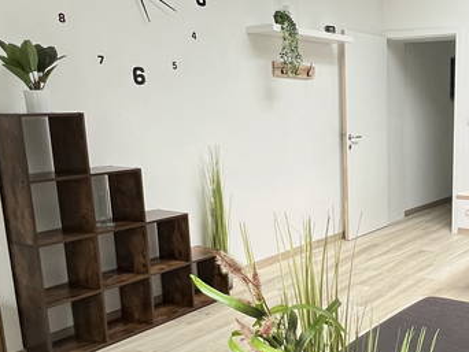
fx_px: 407
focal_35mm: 30
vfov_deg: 46.2
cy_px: 230
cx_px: 396
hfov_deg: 54.4
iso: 250
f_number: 1.8
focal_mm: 1.57
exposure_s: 1/95
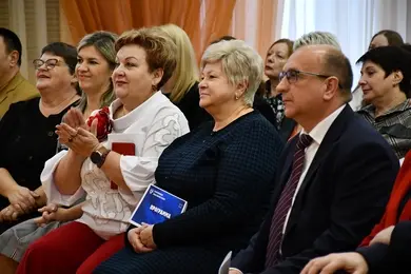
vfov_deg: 7.9
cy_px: 137
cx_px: 206
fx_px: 1986
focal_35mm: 174
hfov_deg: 11.8
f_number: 5.6
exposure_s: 1/125
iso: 3200
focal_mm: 116
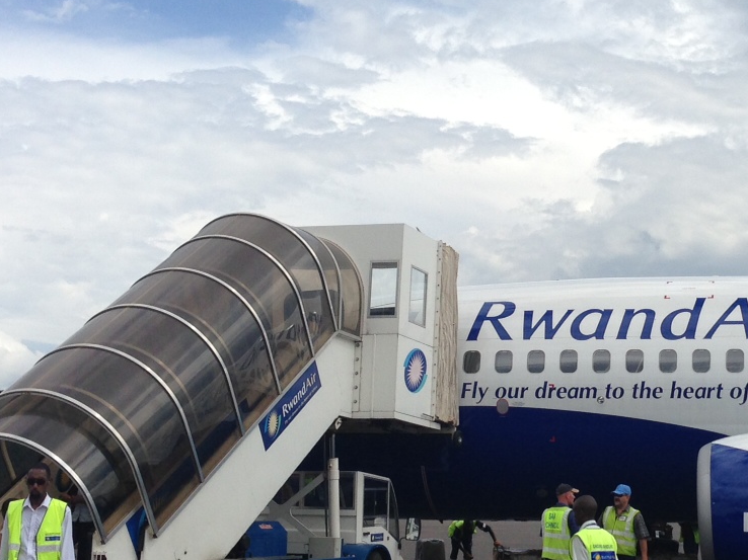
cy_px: 299
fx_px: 1577
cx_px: 610
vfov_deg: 20.2
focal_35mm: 73
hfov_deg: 26.1
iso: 50
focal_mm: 4.13
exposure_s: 1/2358
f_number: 2.4
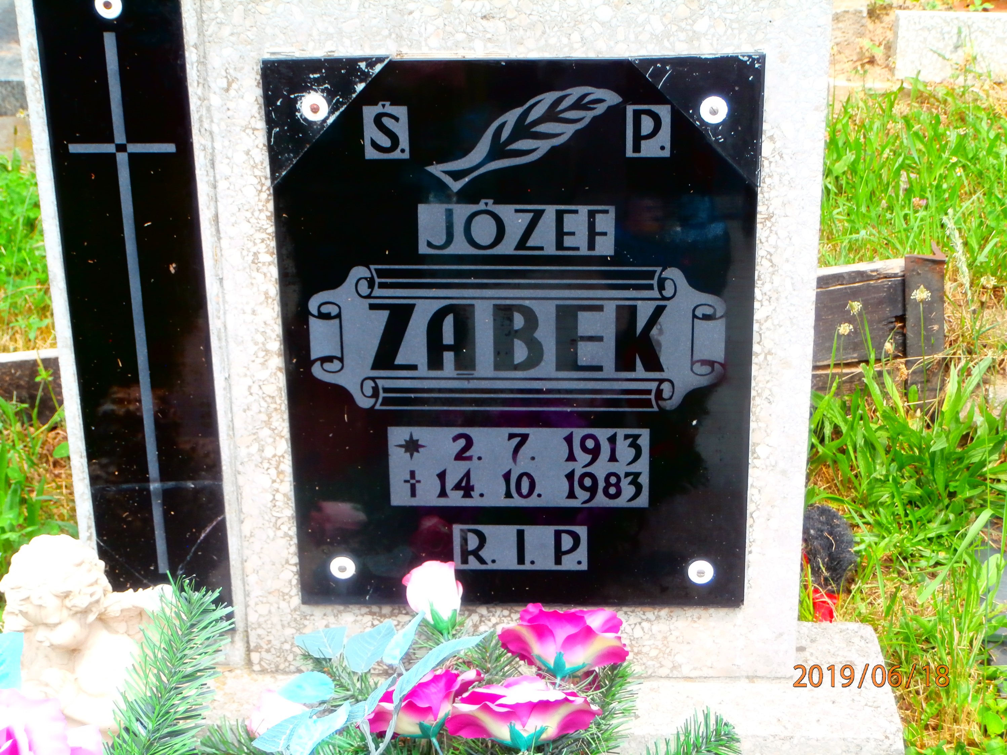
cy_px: 378
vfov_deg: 21.6
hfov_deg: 28.6
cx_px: 504
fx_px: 1978
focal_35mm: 68
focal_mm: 12.1
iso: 100
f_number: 4.7
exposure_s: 1/100
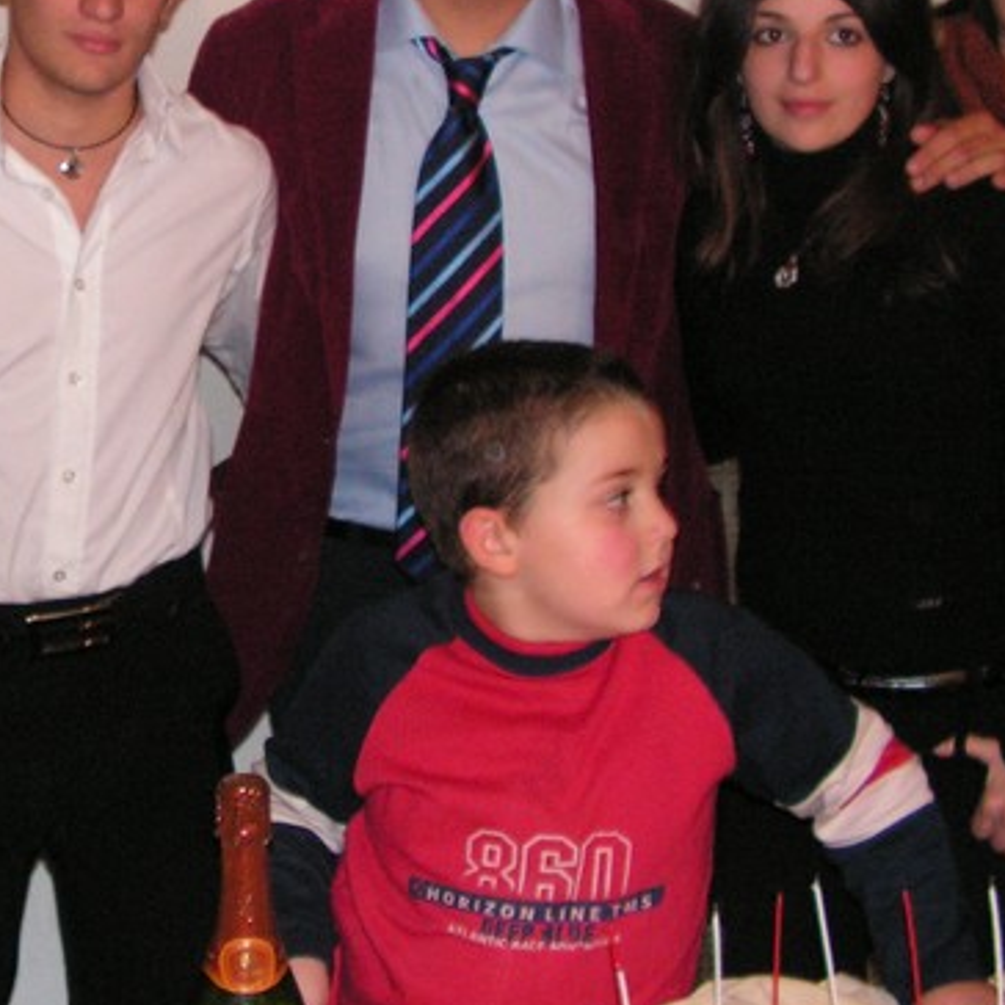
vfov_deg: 24.4
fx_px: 2299
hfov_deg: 24.1
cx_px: 144
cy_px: 262
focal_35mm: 70
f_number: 3.2
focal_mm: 6
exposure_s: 1/40
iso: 200
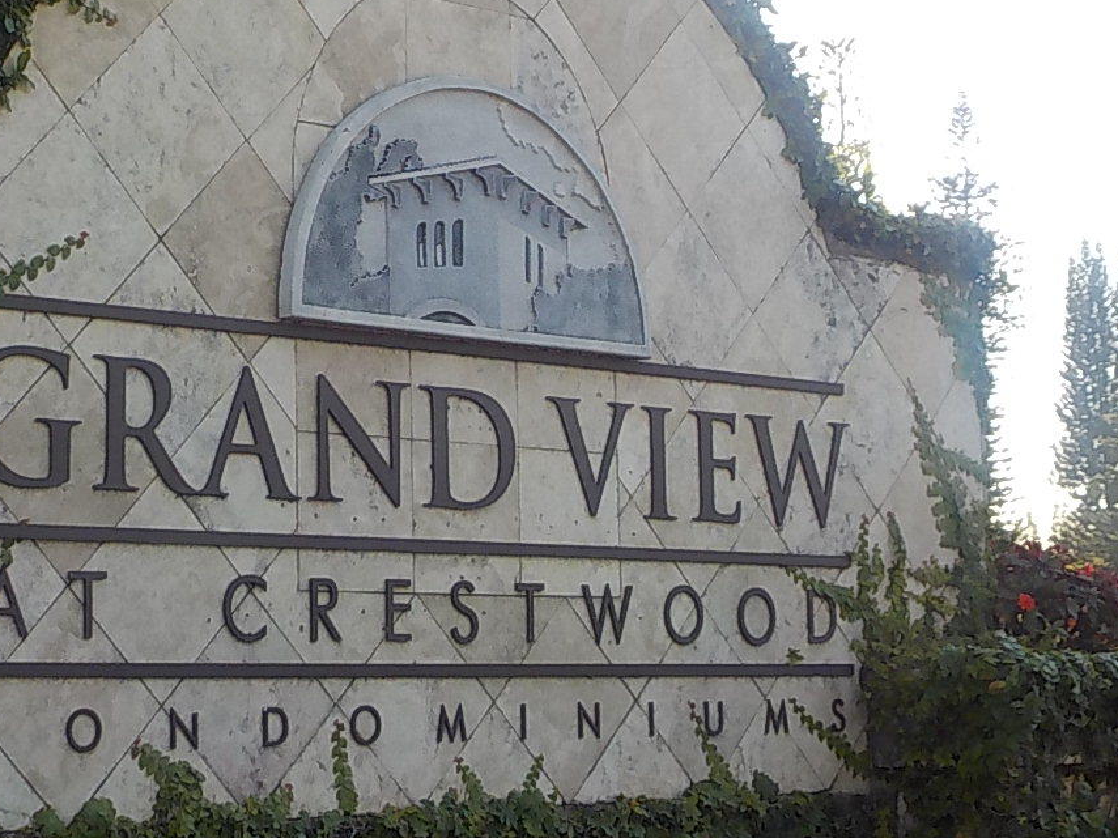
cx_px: 383
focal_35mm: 88
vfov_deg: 16.8
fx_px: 2842
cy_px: 316
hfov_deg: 22.2
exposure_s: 1/200
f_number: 4.2
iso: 125
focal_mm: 6.4
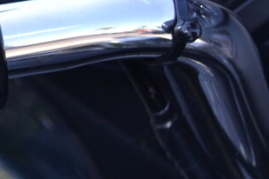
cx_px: -212
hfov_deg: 10.4
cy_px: -28
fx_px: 1388
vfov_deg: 7.3
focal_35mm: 186
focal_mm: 32
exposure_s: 1/125
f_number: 4.8
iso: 160
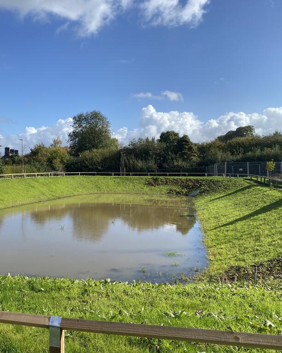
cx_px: 77
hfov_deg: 42.3
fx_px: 355
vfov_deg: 52.8
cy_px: 177
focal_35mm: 34
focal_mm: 4.25
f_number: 1.8
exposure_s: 1/2571
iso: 32
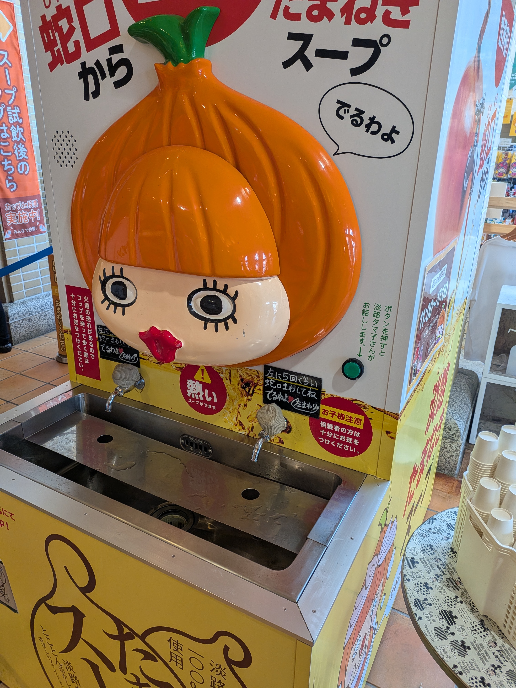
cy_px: 344
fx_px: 477
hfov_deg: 56.8
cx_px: 258
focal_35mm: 24
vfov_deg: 71.6
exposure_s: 1/60
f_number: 1.7
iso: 43
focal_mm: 4.53
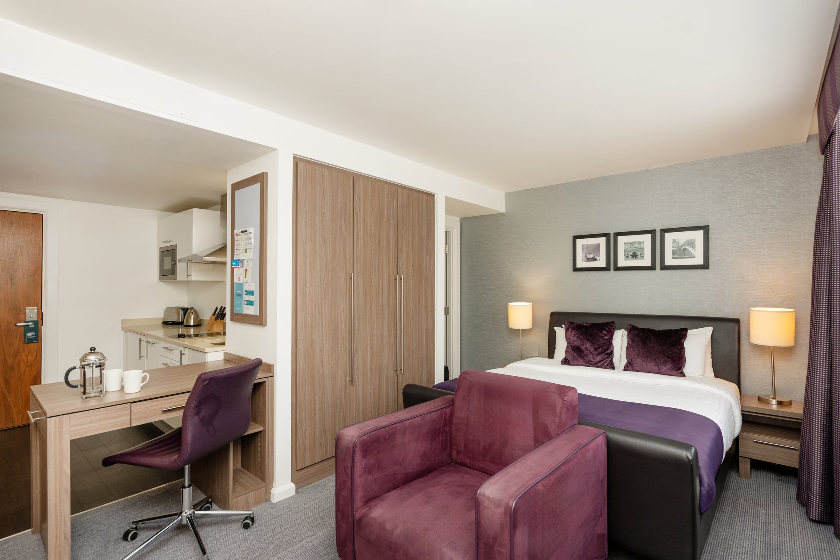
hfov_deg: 96.7
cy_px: 280
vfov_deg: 73.7
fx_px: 373
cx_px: 420
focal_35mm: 16
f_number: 6.3
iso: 400
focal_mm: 16
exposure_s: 1/50
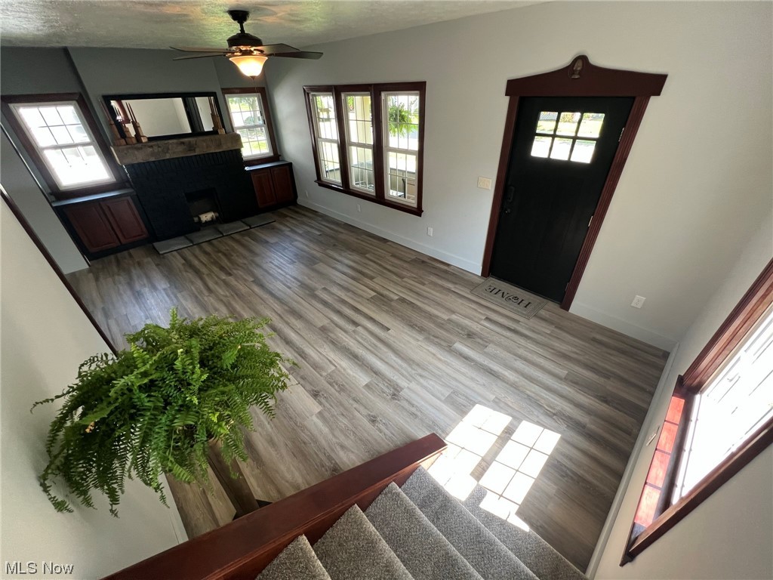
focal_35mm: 13
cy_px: 290
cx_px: 386
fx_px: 290
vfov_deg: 89.9
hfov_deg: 106.2
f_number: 1.8
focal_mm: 1.57
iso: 160
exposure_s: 1/120
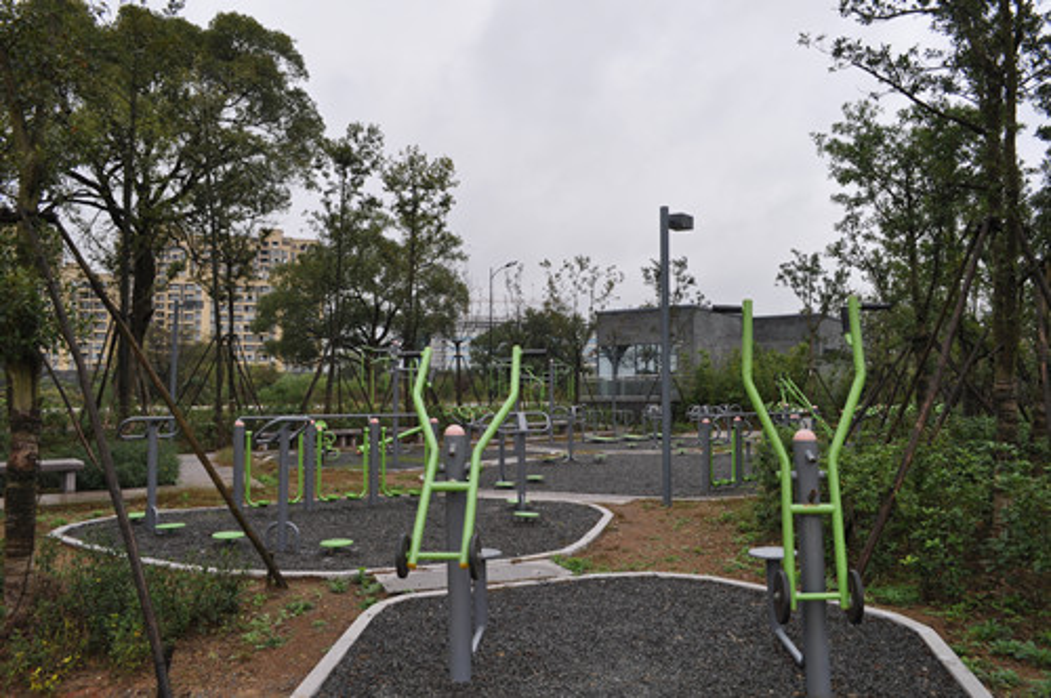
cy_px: 349
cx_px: 526
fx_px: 787
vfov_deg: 47.8
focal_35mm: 27
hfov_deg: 67.4
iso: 200
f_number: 6.3
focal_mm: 18
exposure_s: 1/160
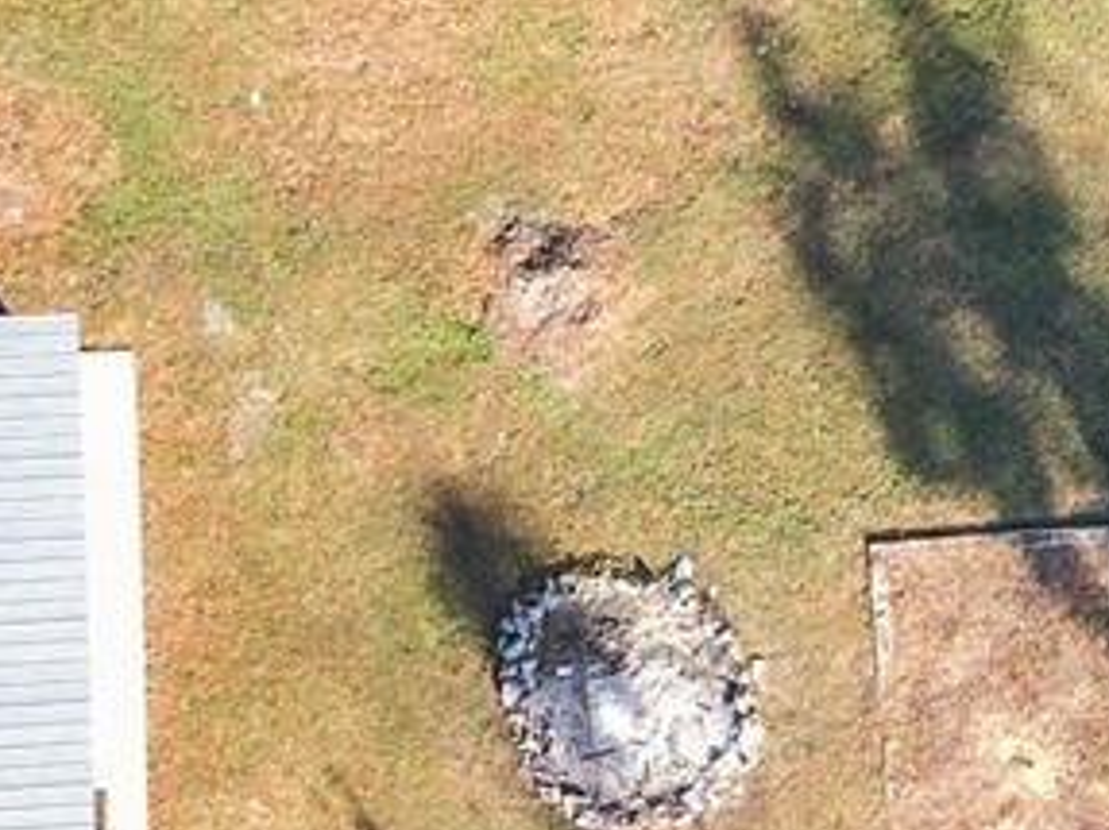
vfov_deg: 11.0
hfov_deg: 14.3
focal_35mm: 134
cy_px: 274
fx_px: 4291
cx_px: 1322
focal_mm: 8.67
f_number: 1.8
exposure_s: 1/1250
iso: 280
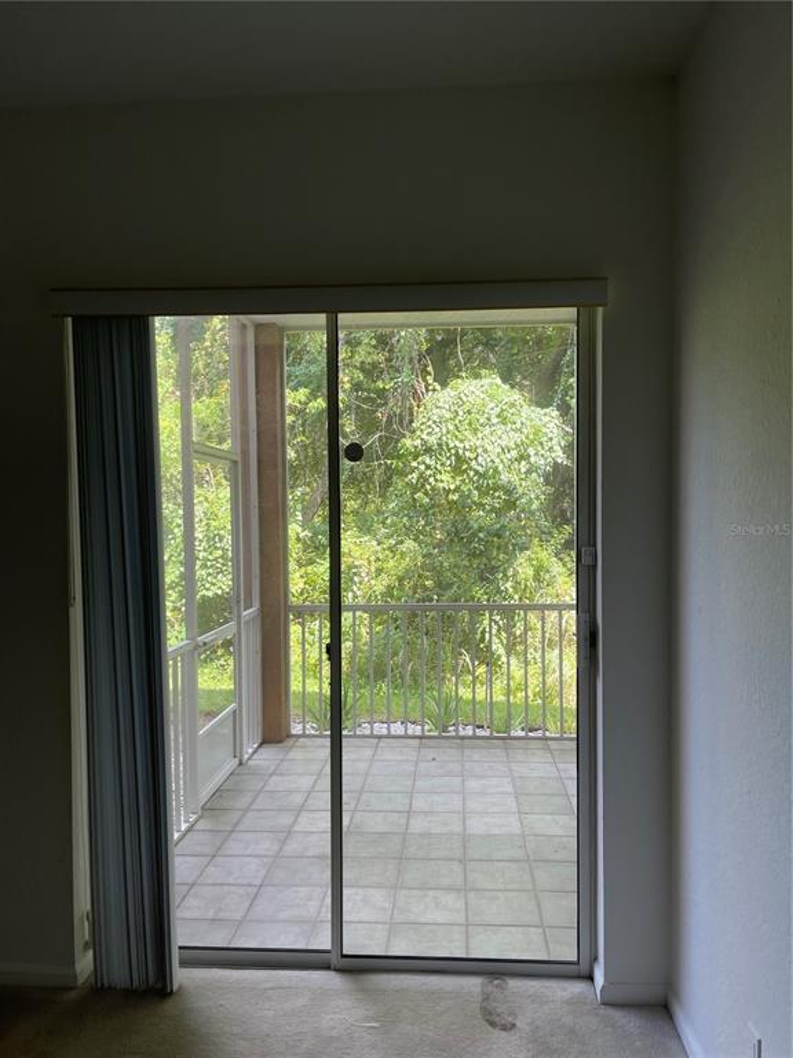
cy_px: 529
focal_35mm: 25
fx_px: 764
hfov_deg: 54.9
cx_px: 396
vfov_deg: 69.4
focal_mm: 5.1
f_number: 1.6
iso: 32
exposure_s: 1/190
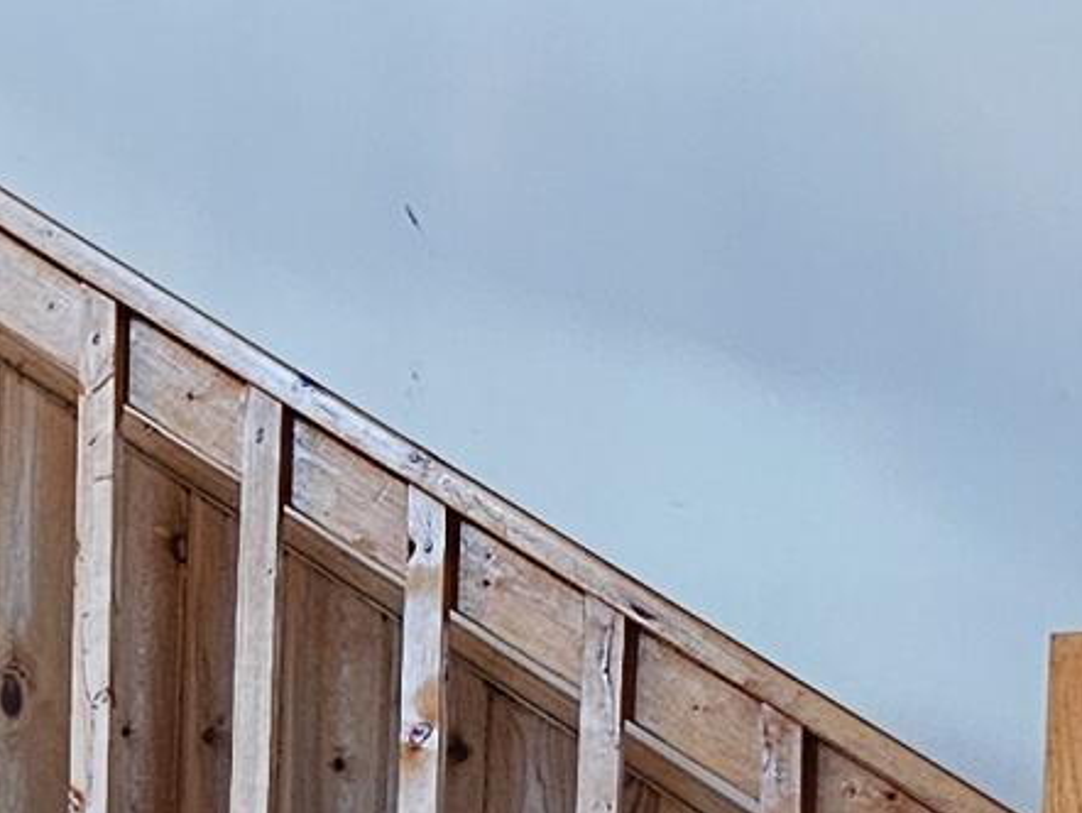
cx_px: -1383
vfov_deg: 9.1
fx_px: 4879
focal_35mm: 156
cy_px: 1437
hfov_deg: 11.0
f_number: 1.7
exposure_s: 1/120
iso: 500
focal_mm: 6.3
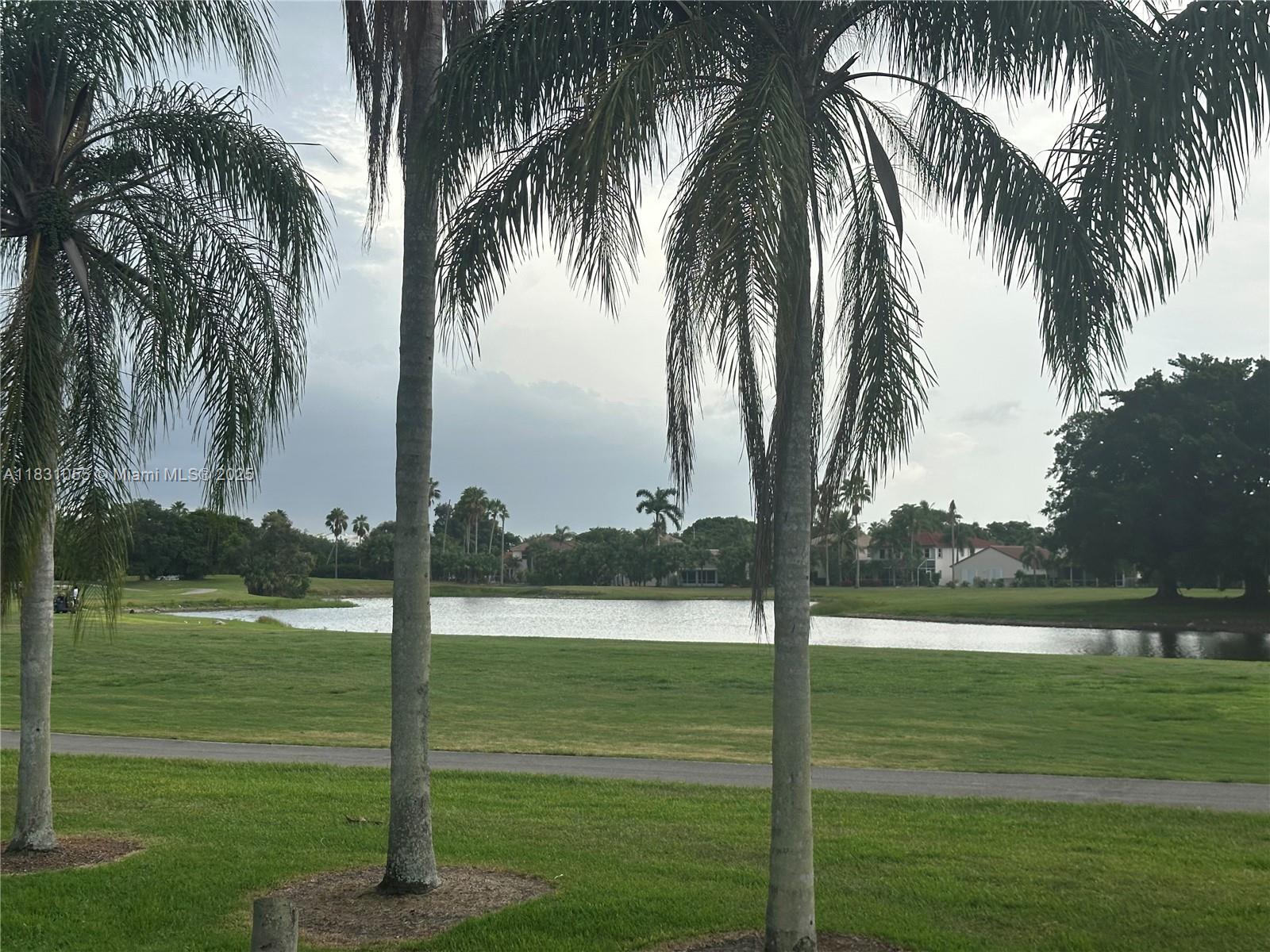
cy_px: 476
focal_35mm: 48
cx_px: 635
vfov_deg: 30.3
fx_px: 1761
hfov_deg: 39.7
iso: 64
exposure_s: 1/1880
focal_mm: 6.86
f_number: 1.78
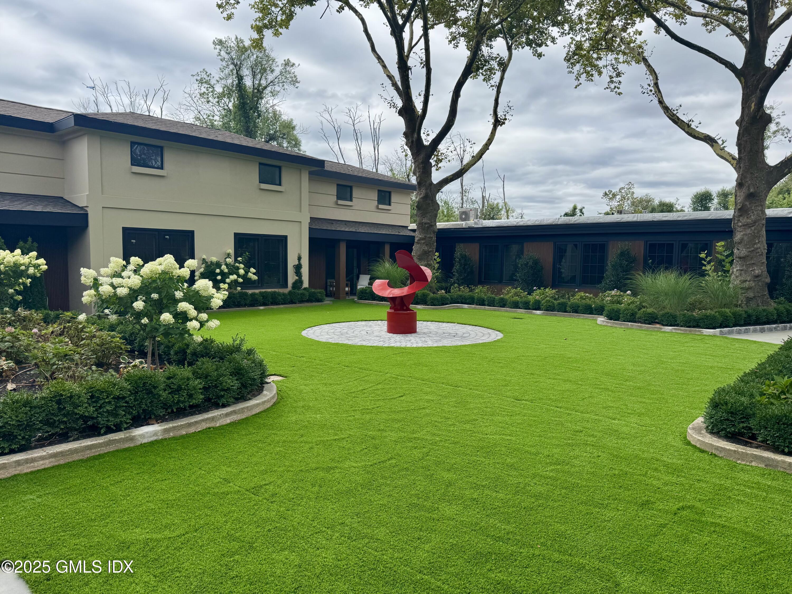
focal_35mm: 24
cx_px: 396
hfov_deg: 71.6
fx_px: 549
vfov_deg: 56.8
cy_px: 297
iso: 80
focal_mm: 6.76
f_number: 1.78
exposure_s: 1/3413
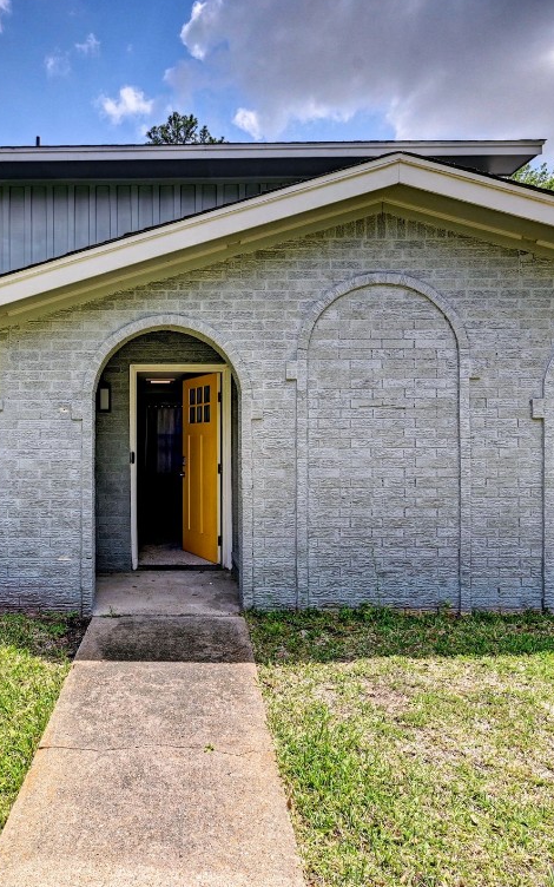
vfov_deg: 72.5
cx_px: 156
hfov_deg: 47.9
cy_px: 438
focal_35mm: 25
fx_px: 604
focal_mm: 16
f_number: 8
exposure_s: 1/400
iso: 400
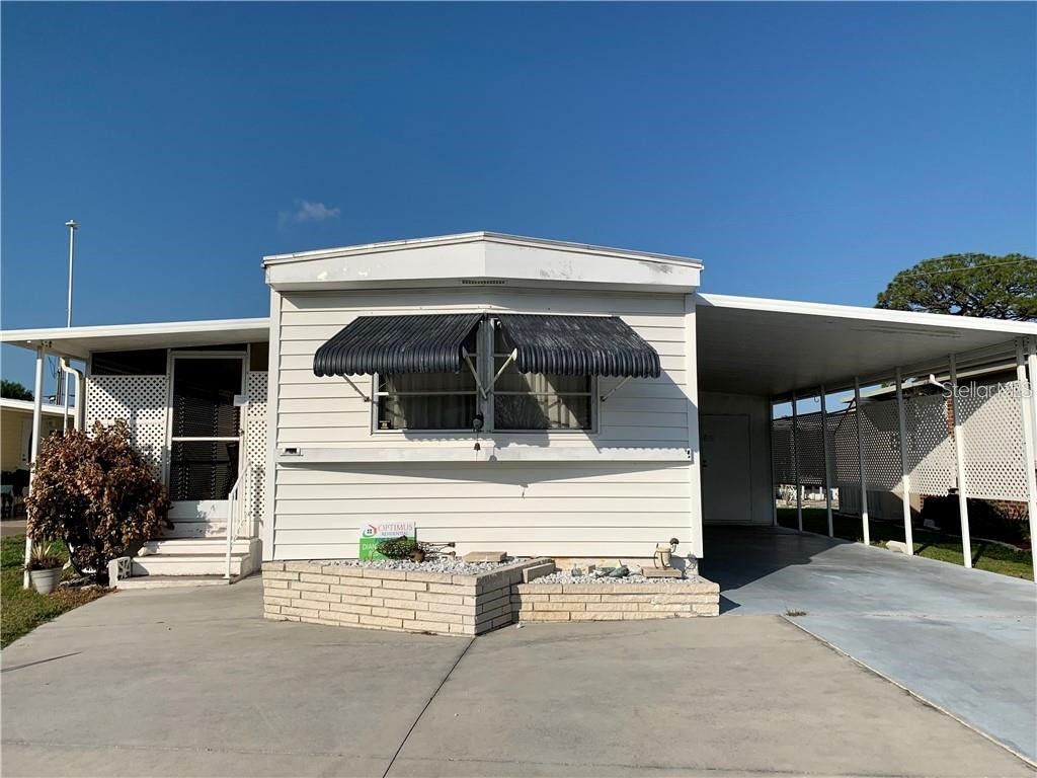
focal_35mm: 26
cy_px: 389
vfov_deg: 53.1
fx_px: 779
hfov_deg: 67.3
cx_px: 518
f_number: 1.8
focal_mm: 4.25
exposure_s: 1/4673
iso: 25
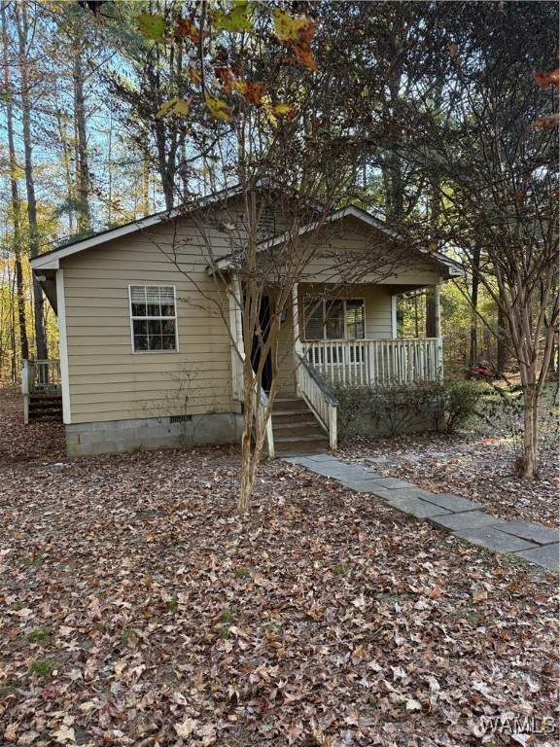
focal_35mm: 24
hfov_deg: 56.8
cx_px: 280
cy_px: 374
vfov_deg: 71.6
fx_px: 518
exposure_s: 1/243
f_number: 1.78
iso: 160
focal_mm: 6.76
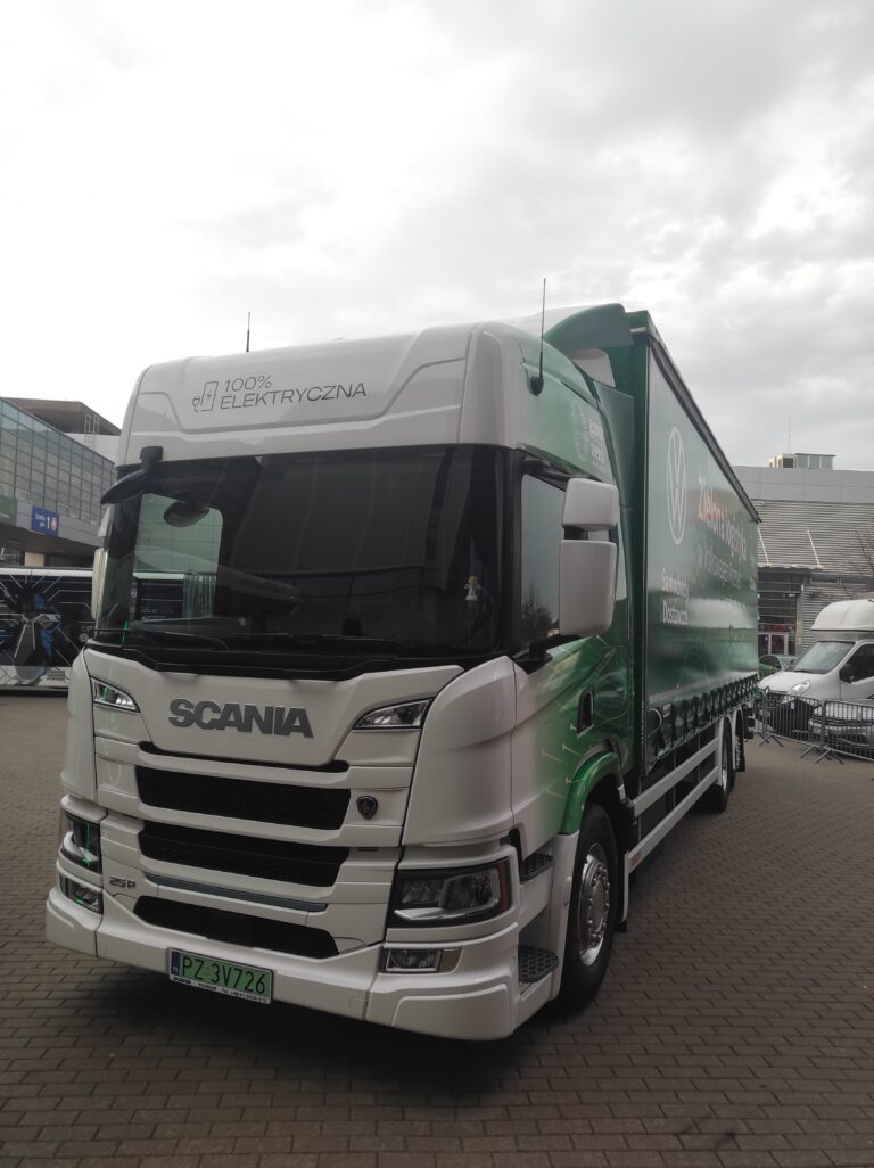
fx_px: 843
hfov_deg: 54.8
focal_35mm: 25
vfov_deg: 69.4
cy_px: 584
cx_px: 437
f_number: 1.89
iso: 100
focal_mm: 5.43
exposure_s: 1/103
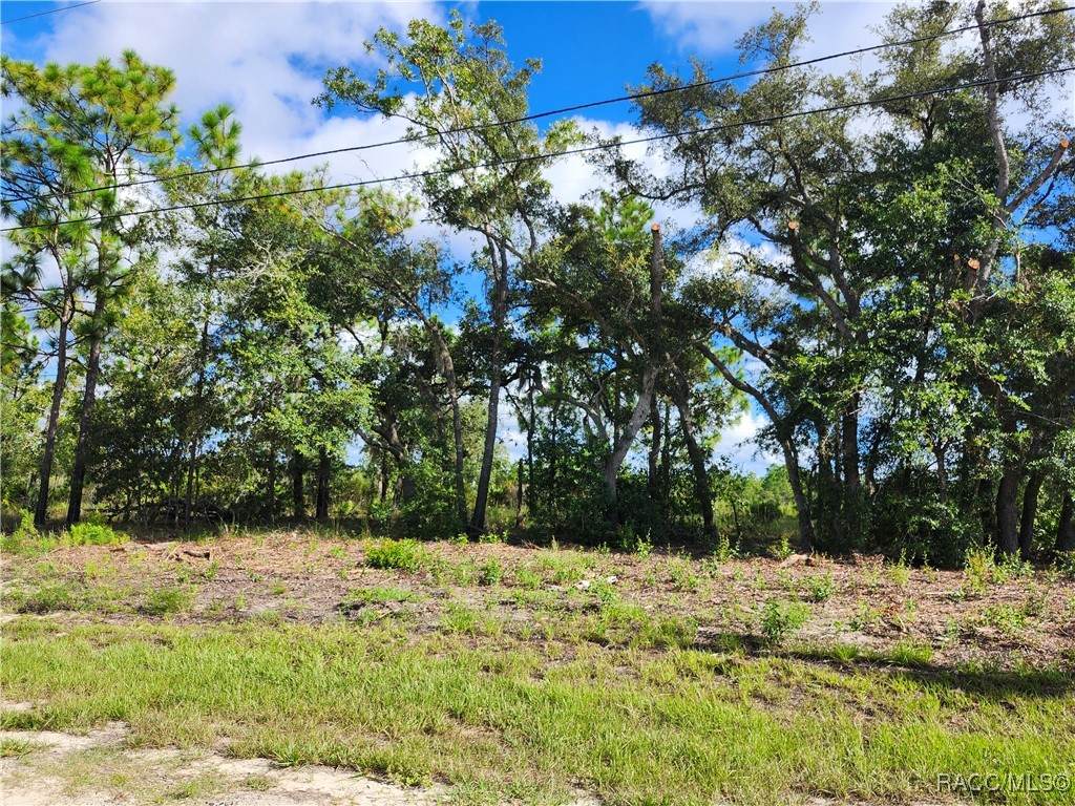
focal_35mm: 23
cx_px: 538
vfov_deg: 58.9
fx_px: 714
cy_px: 403
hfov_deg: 73.9
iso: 25
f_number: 1.8
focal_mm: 5.54
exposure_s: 1/803
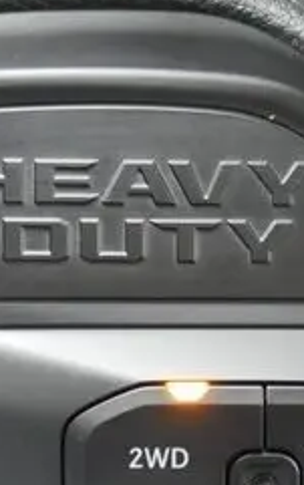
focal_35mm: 197
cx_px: 308
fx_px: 2607
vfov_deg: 10.6
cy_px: 381
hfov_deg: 6.7
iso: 3200
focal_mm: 35
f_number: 5.5
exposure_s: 1/30
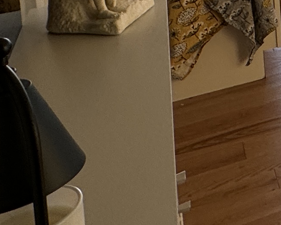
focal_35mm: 84
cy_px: -181
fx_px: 699
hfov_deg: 15.8
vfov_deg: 15.6
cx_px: 614
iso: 40
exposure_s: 1/195
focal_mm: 2.22
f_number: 2.2
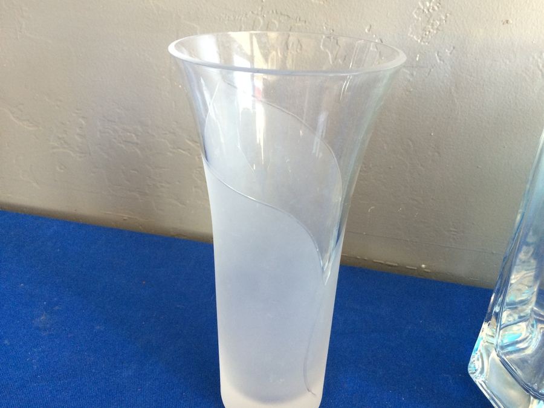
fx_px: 456
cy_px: 204
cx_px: 272
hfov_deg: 61.7
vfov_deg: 48.2
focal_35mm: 29
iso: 100
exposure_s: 1/30
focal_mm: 4.15
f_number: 2.2
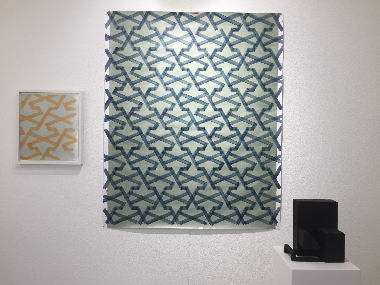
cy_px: 142
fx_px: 318
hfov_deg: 61.7
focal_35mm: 29
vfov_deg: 48.2
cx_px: 190
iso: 40
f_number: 2.2
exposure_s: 1/100
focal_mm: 4.15
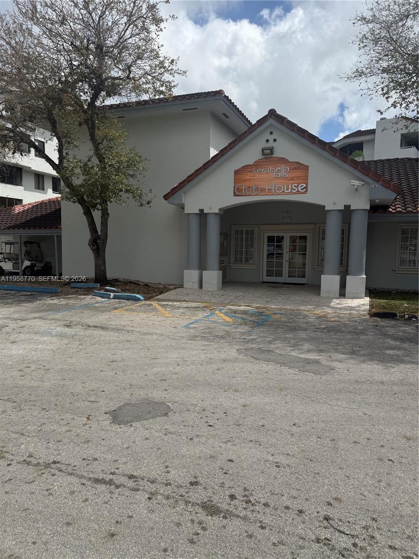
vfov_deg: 71.6
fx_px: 387
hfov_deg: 56.8
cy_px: 280
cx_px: 210
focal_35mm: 24
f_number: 1.78
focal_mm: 6.76
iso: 80
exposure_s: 1/7353
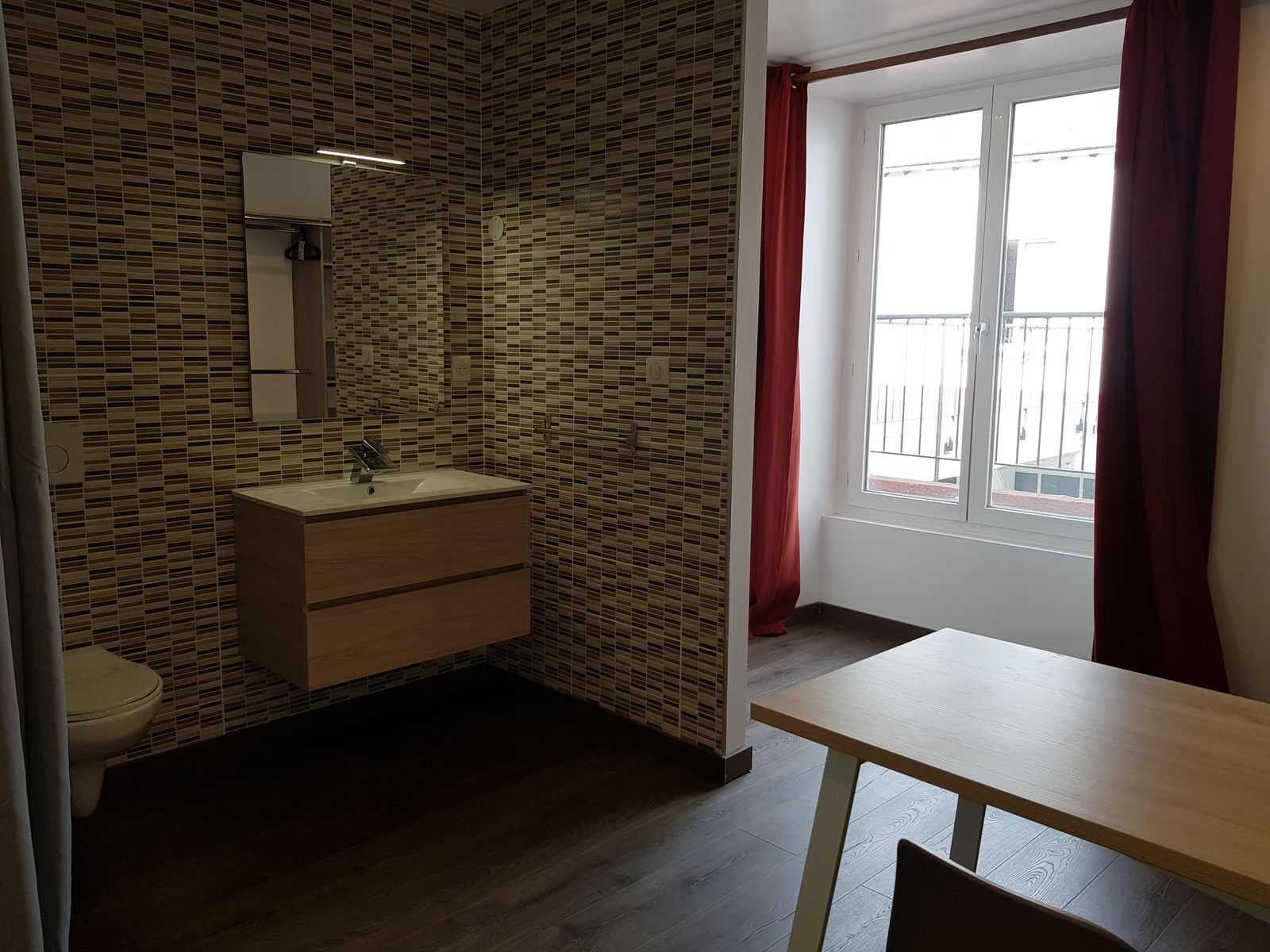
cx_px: 635
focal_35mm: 26
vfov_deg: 53.1
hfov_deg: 67.3
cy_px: 476
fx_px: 954
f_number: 1.7
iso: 40
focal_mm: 4.2
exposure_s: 1/100
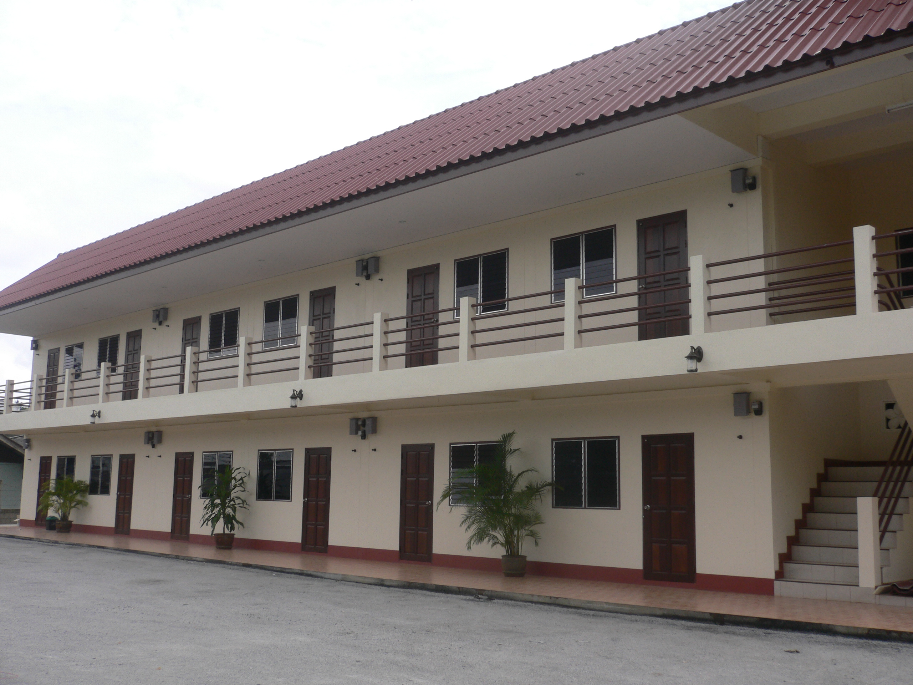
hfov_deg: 52.6
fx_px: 923
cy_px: 342
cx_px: 456
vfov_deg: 40.7
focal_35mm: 35
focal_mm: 5.8
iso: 80
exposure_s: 1/250
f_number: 5.6
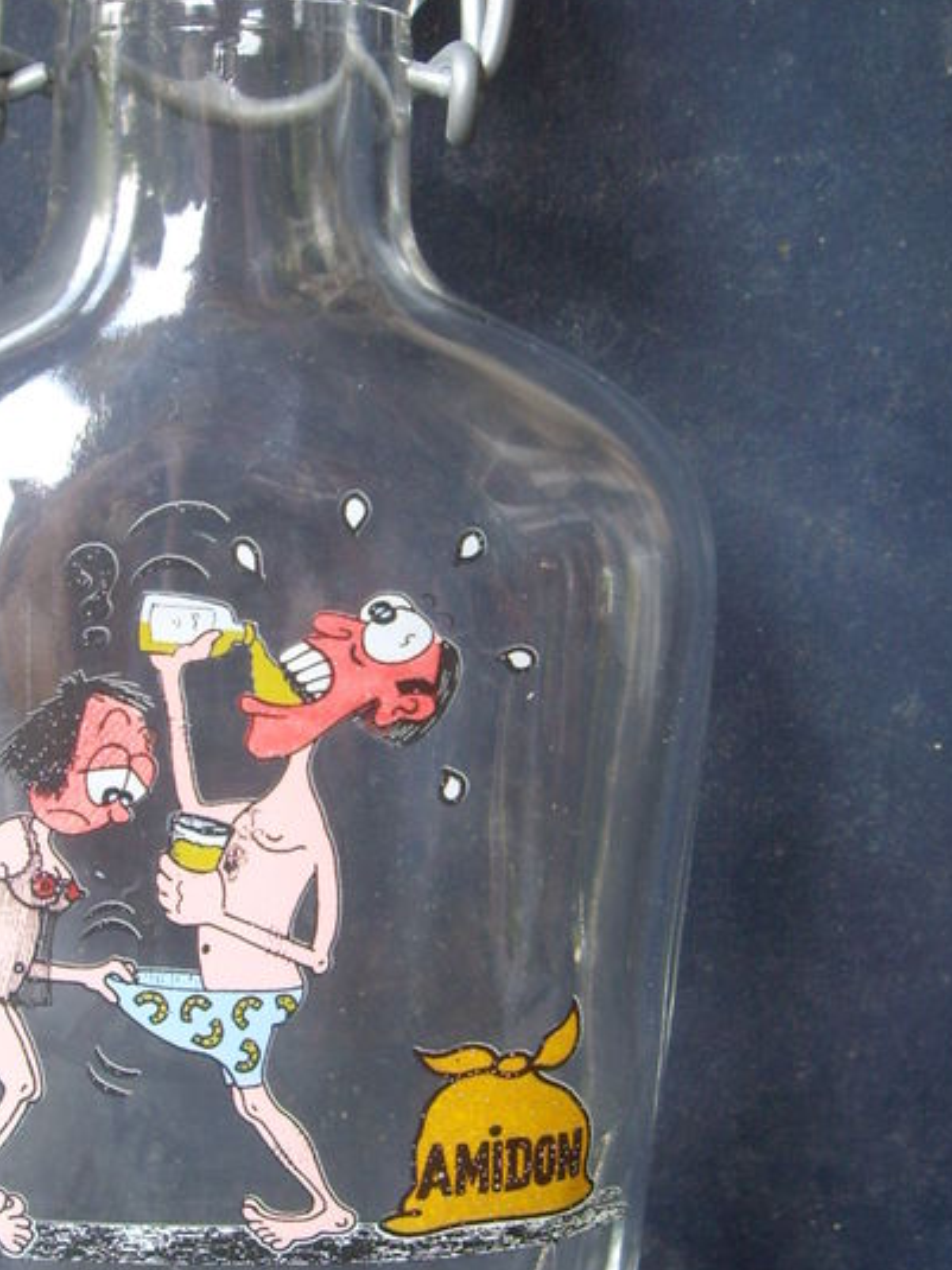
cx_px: 335
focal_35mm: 71
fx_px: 2605
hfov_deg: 20.7
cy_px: 660
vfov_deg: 27.4
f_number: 2.7
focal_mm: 6.2
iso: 64
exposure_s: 1/50
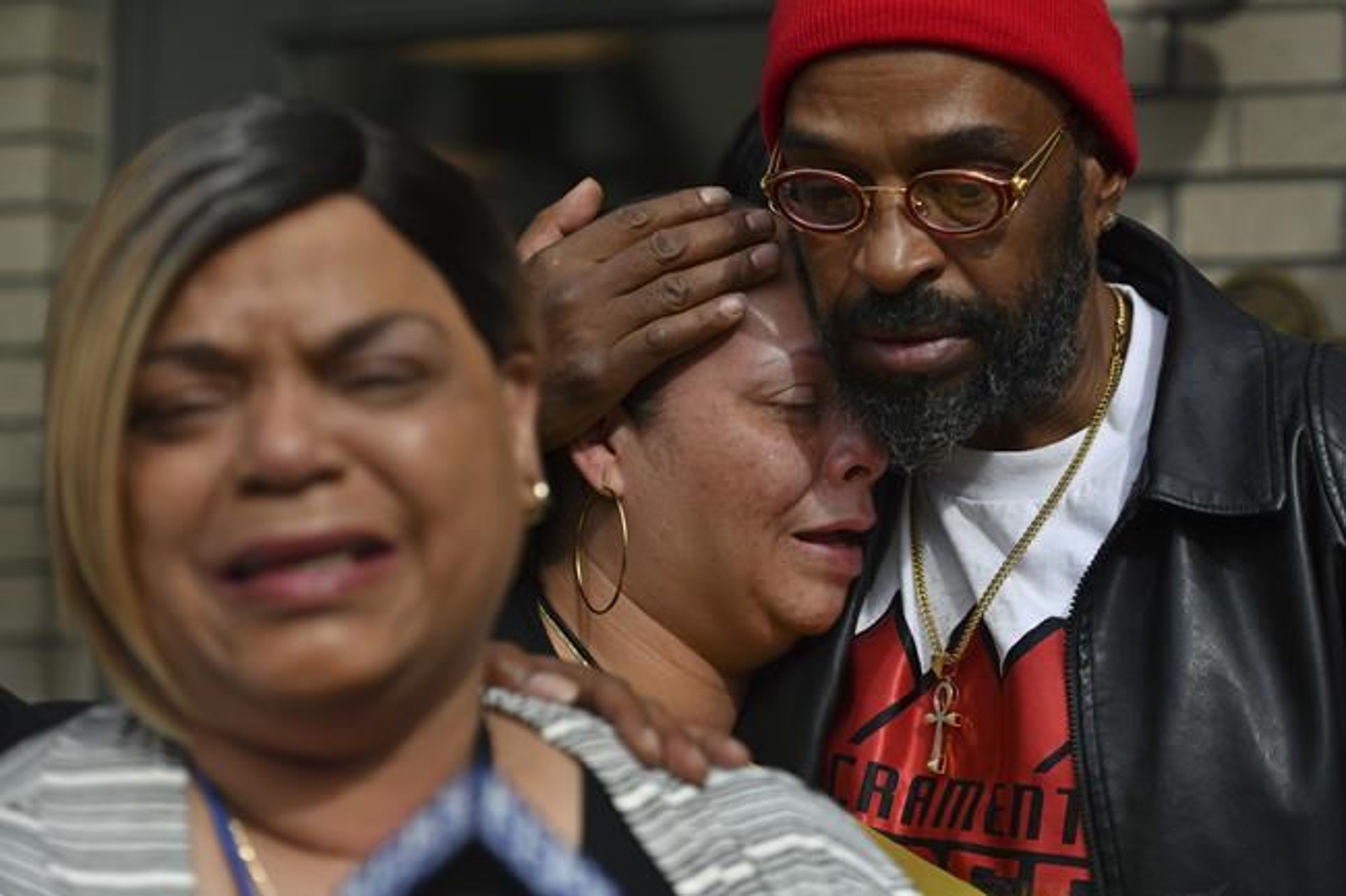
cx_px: 673
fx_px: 3738
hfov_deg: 20.4
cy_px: 448
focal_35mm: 100
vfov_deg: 13.7
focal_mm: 100
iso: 320
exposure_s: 1/3200
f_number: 5.6
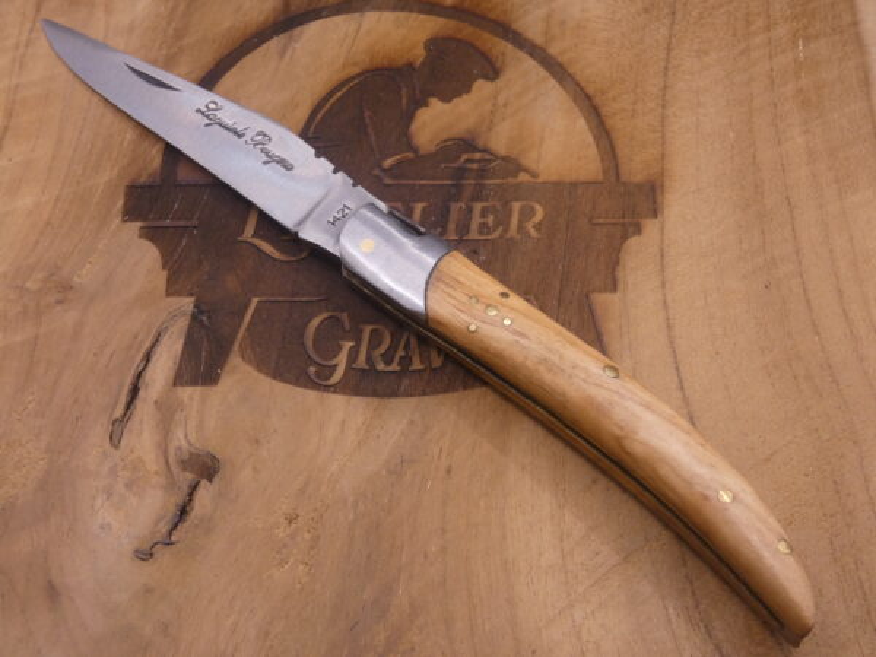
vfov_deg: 30.3
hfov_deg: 39.7
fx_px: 1215
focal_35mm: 48
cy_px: 328
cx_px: 438
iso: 200
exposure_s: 1/80
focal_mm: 8.6
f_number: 3.8
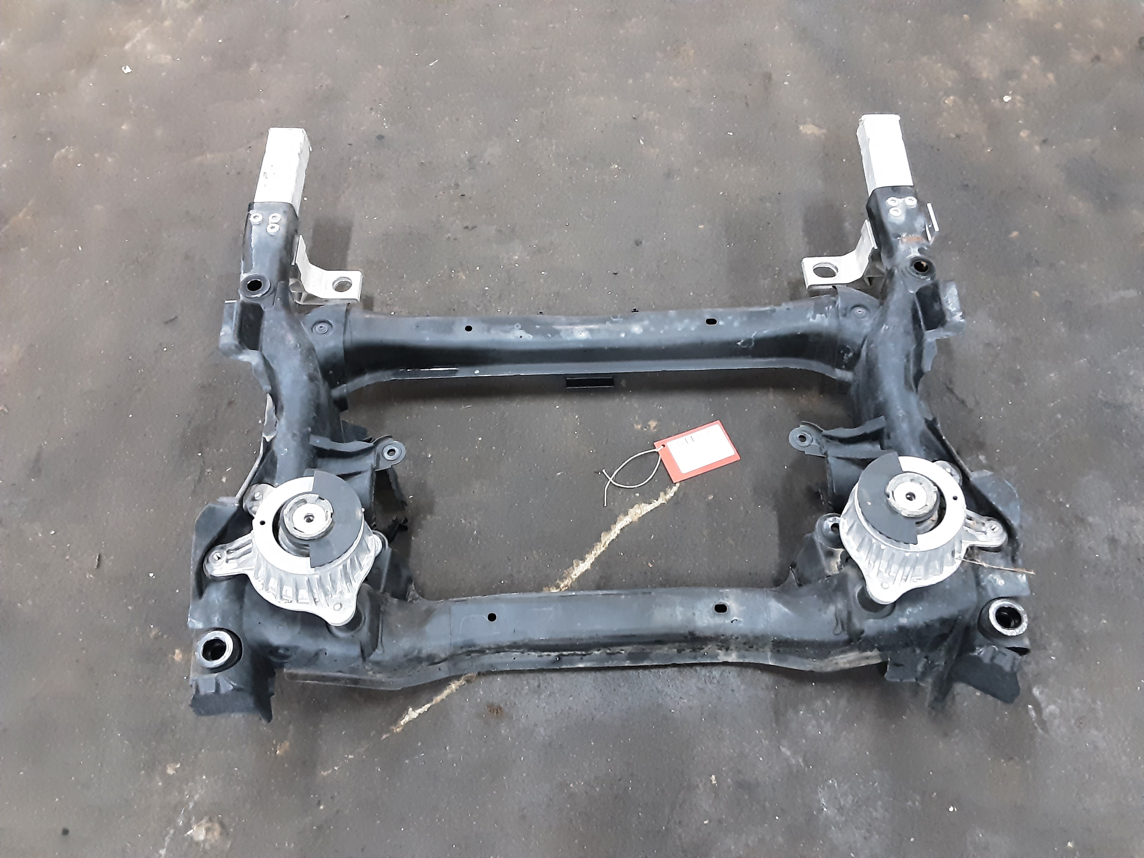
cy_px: 429
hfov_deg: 65.3
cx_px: 572
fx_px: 892
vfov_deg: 51.4
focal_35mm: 27
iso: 400
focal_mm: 2.91
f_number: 1.9
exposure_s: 1/20
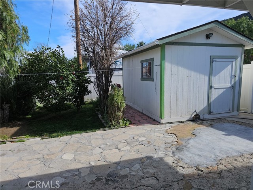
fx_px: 168
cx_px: 126
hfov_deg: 73.9
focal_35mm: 23
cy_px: 95
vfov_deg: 58.9
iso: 10
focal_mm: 6.3
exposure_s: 1/621
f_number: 1.7
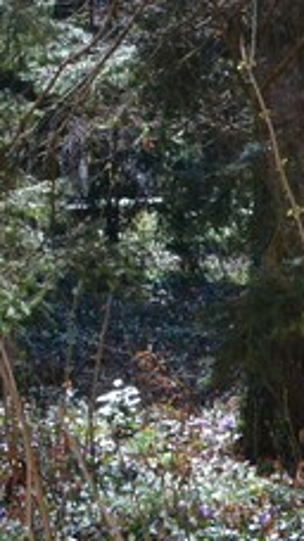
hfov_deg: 4.9
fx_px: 3535
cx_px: -214
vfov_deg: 8.6
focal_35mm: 246
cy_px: -179
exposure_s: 1/320
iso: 500
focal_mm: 35
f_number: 10
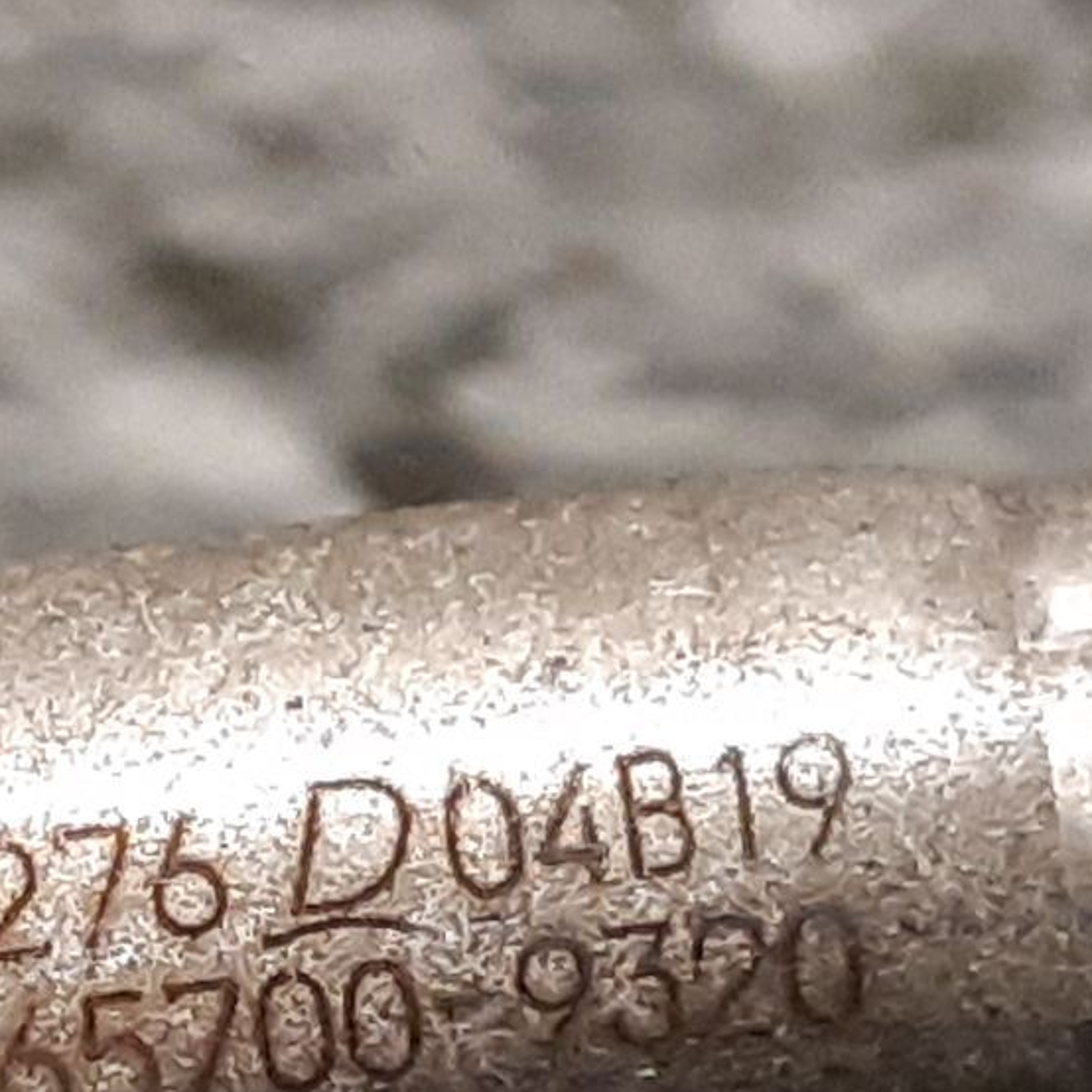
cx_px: 108
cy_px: 944
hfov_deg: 20.0
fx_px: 3034
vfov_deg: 20.1
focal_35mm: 85
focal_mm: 3.93
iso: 250
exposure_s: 1/50
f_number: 1.7
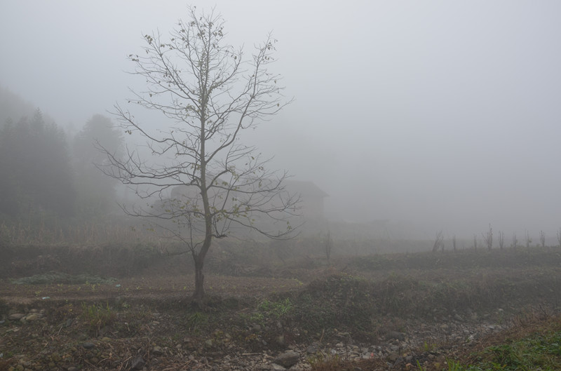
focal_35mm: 27
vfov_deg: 47.7
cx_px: 280
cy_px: 186
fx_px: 420
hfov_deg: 67.5
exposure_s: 1/80
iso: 100
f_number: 8
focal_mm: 18
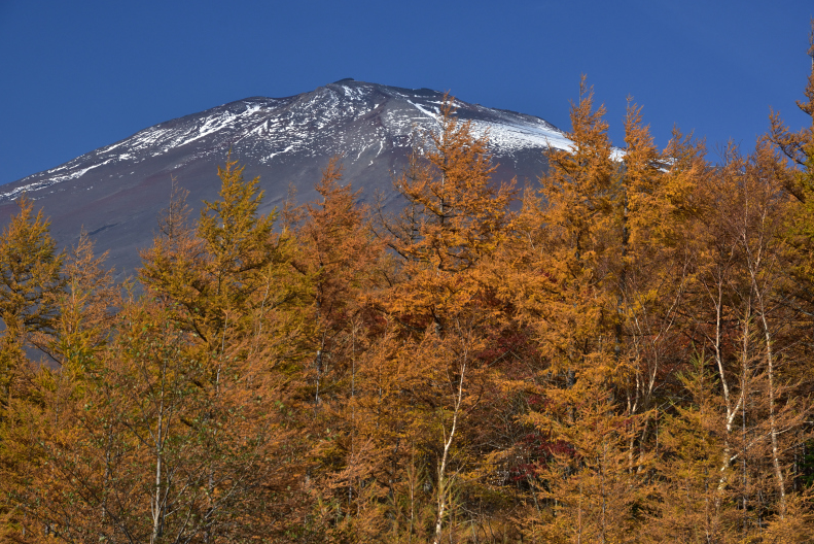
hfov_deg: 21.7
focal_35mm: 94
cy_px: 274
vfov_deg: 14.6
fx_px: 2126
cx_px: 411
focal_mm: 62
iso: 400
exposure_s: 1/250
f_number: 9.5
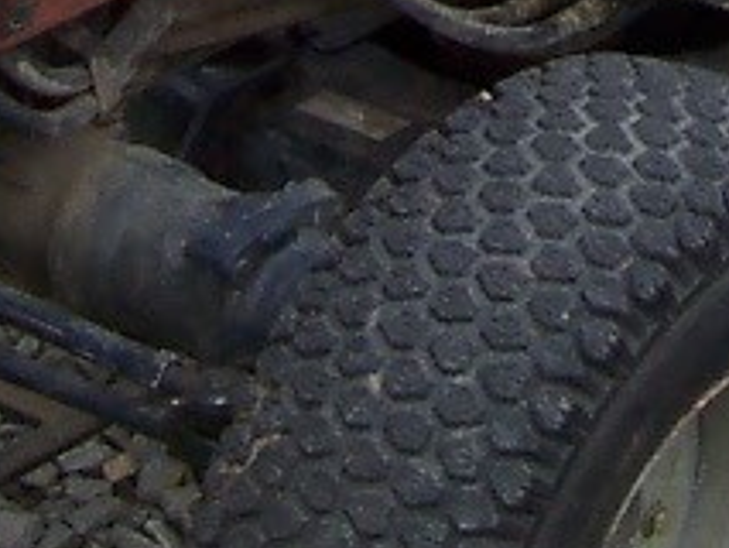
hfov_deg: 9.5
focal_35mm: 208
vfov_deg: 6.7
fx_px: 4383
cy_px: -914
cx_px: 702
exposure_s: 1/180
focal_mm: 5.6
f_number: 5.6
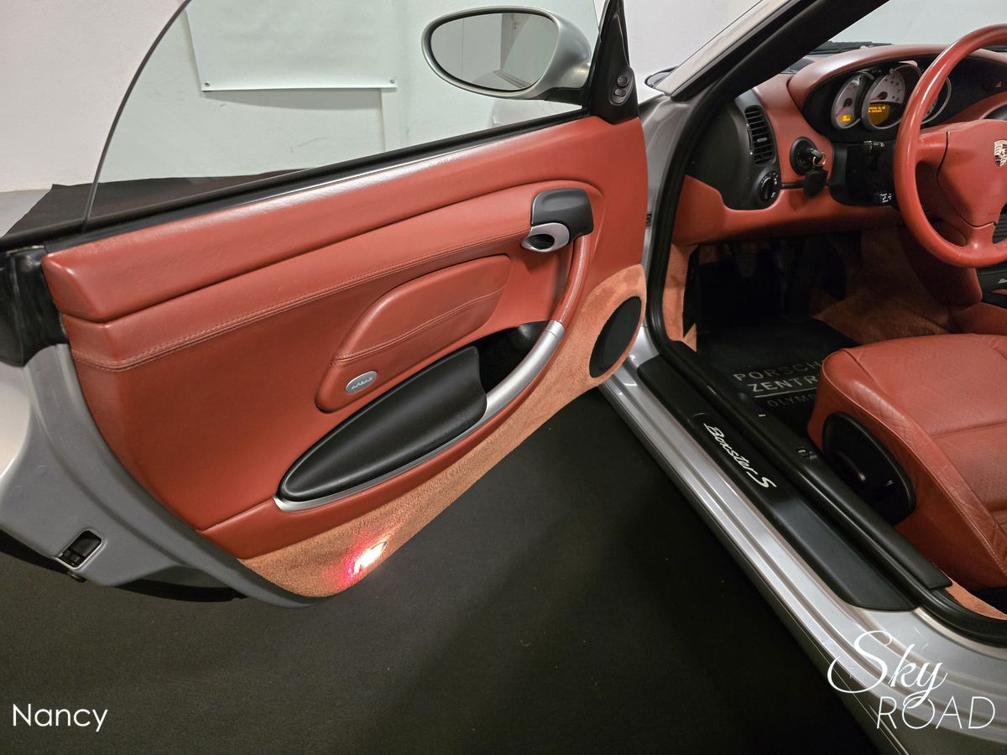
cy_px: 378
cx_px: 504
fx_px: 669
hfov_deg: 73.9
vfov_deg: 58.9
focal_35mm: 23
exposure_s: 1/100
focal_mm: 6.3
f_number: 1.7
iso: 1600
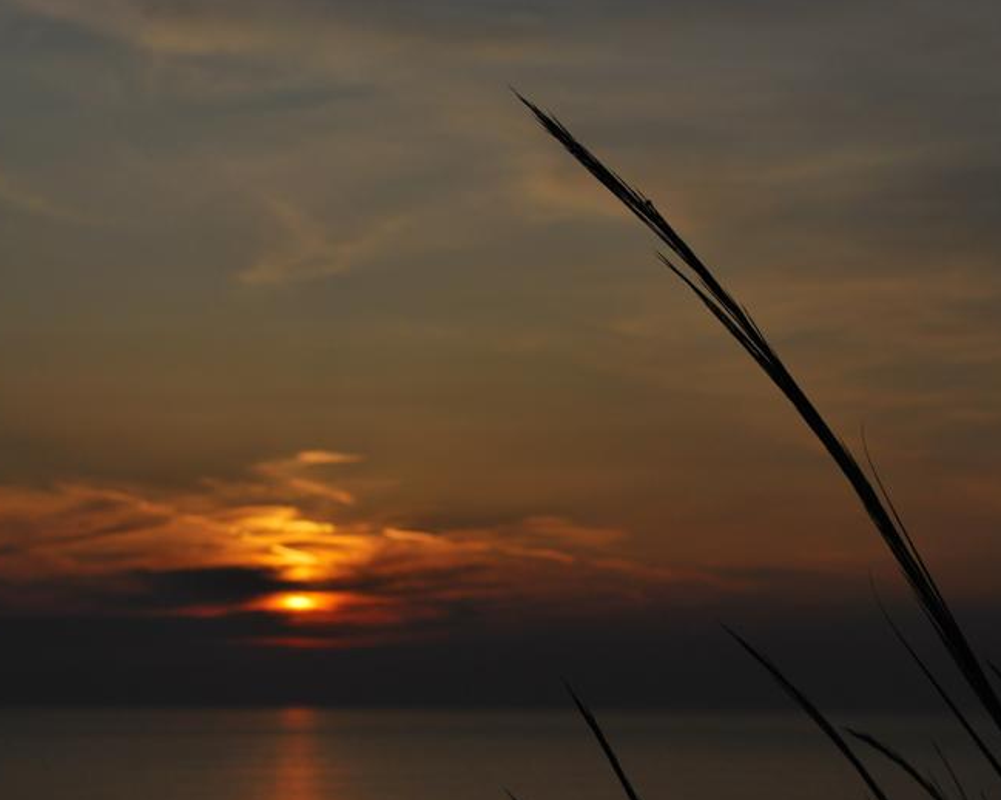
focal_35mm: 96
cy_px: 407
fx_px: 2831
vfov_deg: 16.1
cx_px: 474
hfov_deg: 20.0
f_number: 8
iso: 100
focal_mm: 55
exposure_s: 1/1250
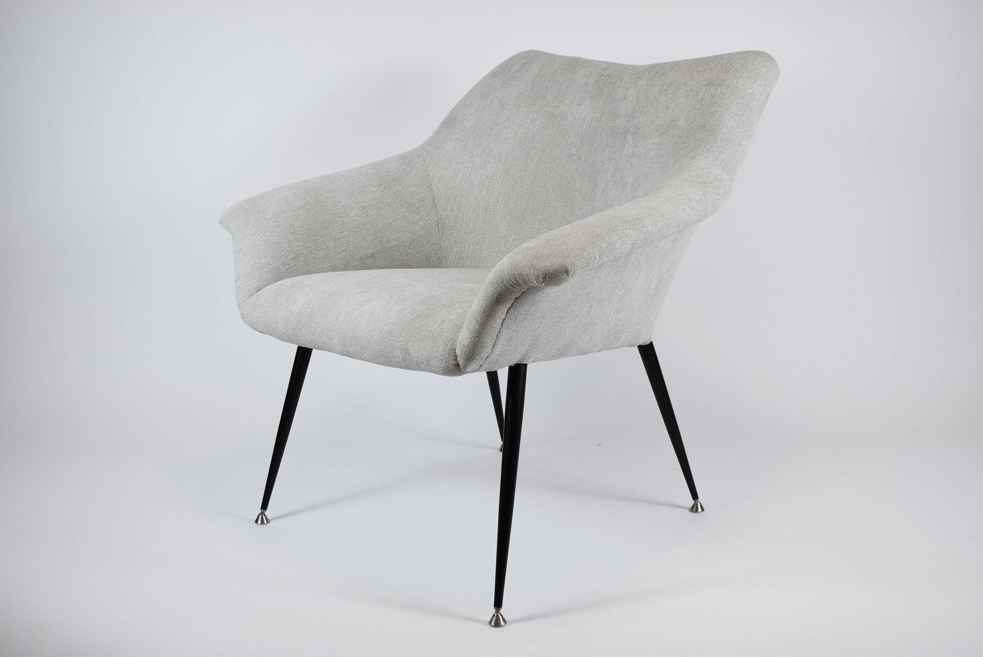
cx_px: 492
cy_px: 328
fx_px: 1230
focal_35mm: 45
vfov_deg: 29.9
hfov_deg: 43.6
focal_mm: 30
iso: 560
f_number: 5.6
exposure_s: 1/125
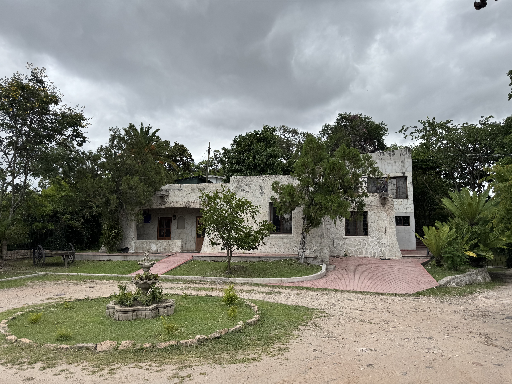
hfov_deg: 71.6
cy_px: 192
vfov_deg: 56.8
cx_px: 256
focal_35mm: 24
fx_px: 355
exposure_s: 1/4049
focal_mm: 6.76
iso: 80
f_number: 1.78
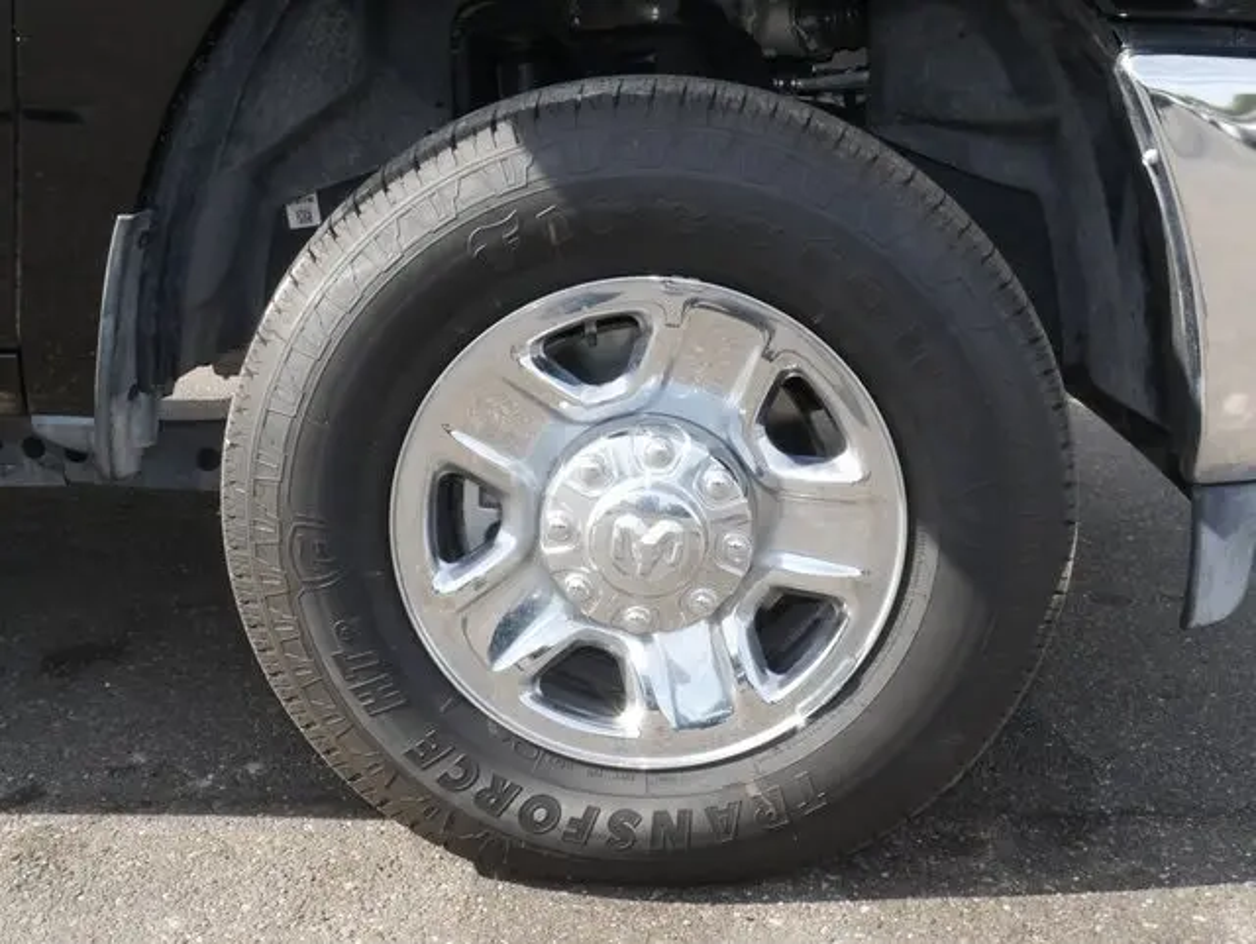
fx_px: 1452
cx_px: 628
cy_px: 472
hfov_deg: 46.8
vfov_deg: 36.0
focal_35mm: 40
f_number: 20
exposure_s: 1/60
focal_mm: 20
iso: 640
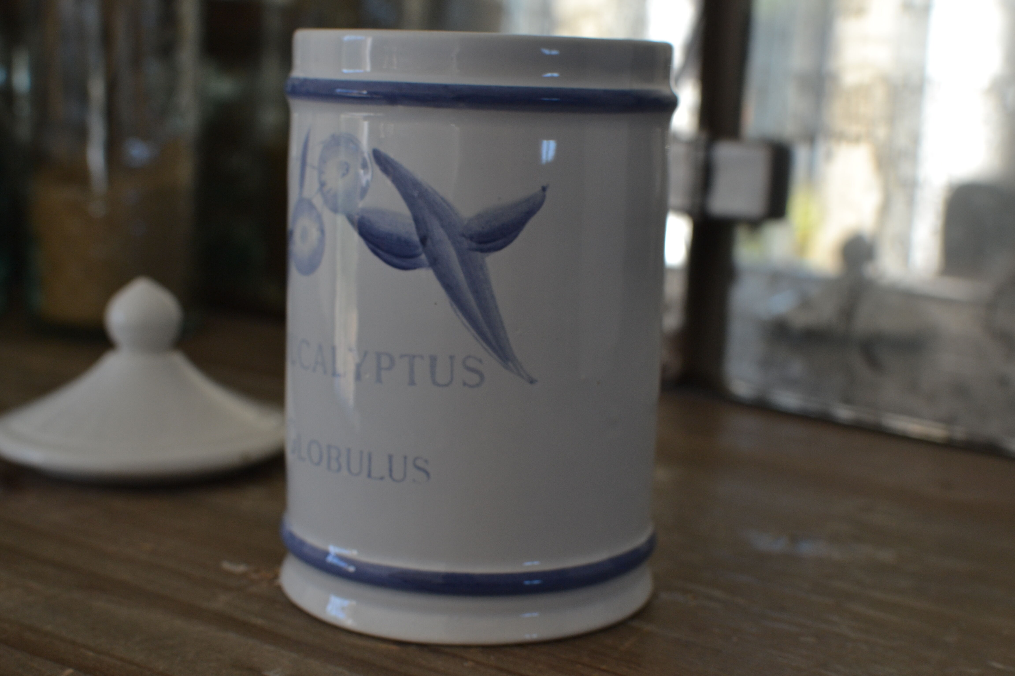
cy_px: 338
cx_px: 508
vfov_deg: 25.8
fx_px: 1480
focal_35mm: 52
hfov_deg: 37.9
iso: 360
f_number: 5.6
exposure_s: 1/125
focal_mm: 35
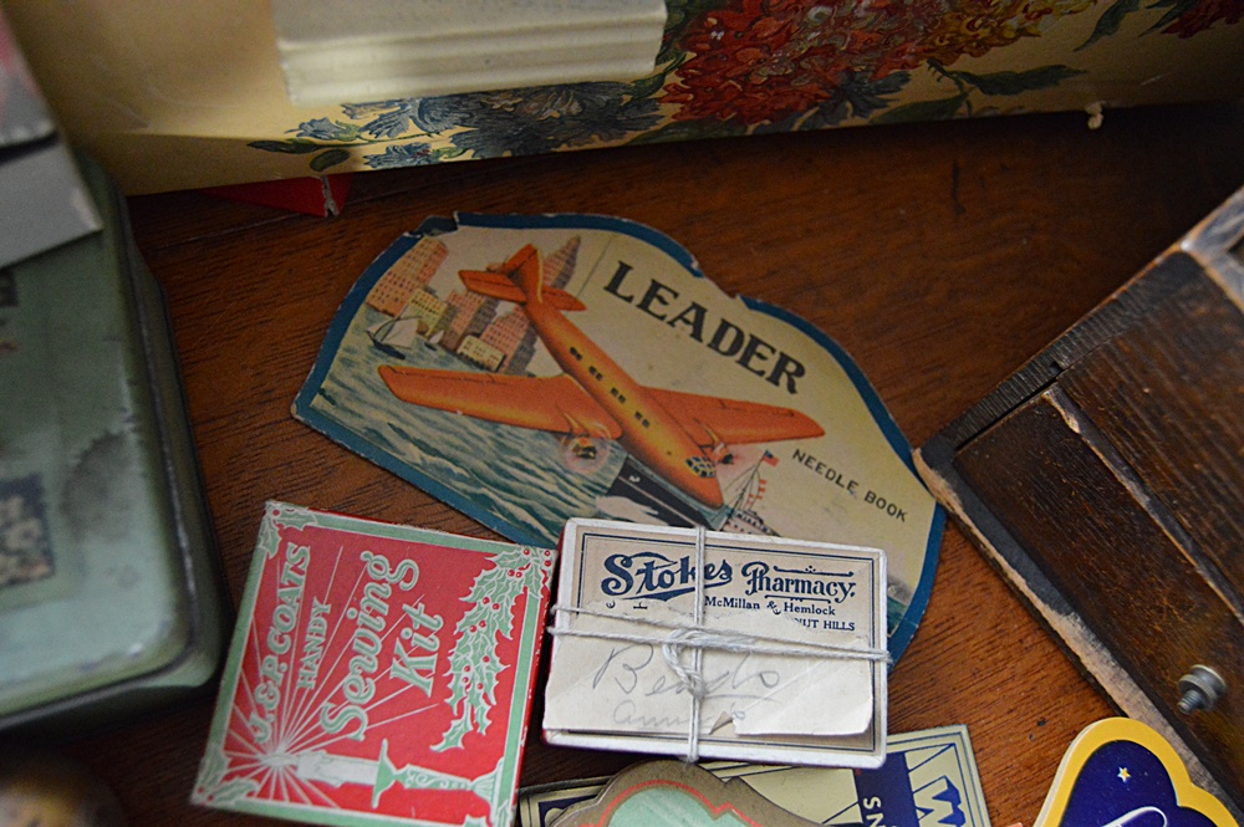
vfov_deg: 43.5
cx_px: 622
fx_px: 1036
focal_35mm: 30
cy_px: 414
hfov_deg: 62.0
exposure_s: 1/60
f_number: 3.5
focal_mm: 20
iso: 3200
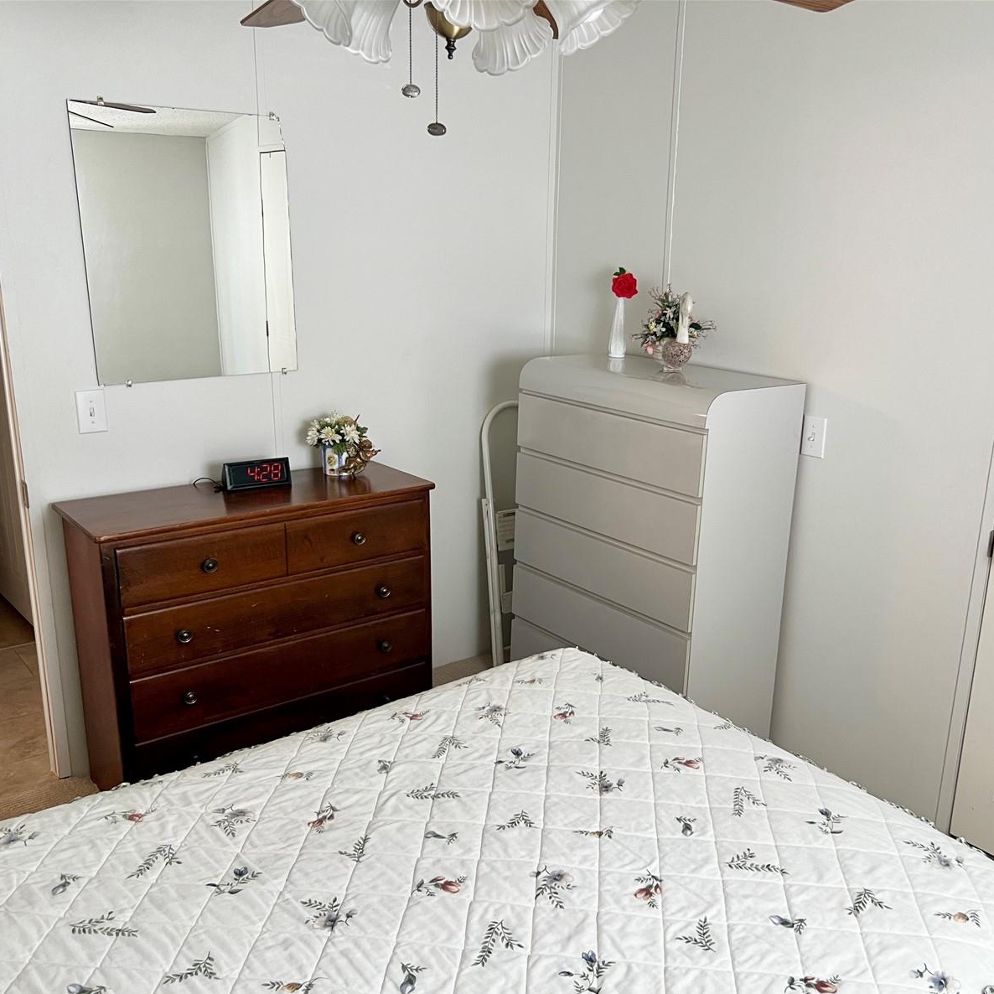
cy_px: 502
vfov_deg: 52.5
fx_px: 1007
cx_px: 552
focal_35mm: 31
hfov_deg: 52.4
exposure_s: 1/60
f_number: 1.5
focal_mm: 5.7
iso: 100
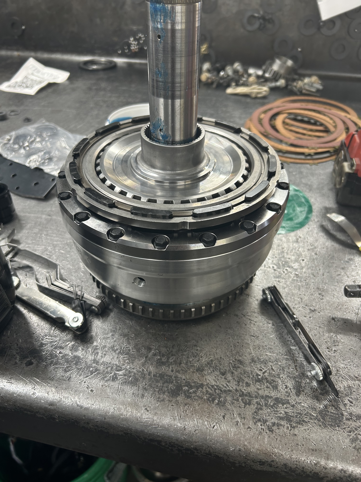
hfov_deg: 53.1
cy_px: 241
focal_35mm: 26
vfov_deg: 67.3
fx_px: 362
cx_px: 180
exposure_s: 1/60
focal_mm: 5.7
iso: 100
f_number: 1.5
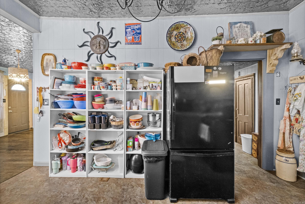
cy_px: 102
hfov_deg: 100.4
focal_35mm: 15
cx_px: 152
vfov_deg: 77.3
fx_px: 127
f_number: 8
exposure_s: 2.5
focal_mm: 10
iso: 1600
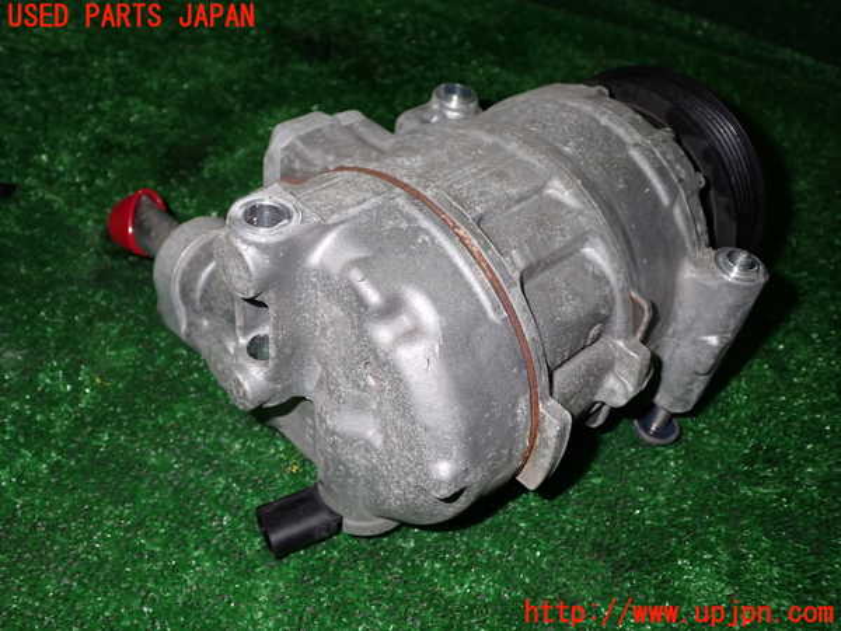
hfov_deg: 56.8
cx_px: 420
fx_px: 777
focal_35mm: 32
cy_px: 316
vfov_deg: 44.2
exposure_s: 1/30
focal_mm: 5.79
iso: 250
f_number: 7.1
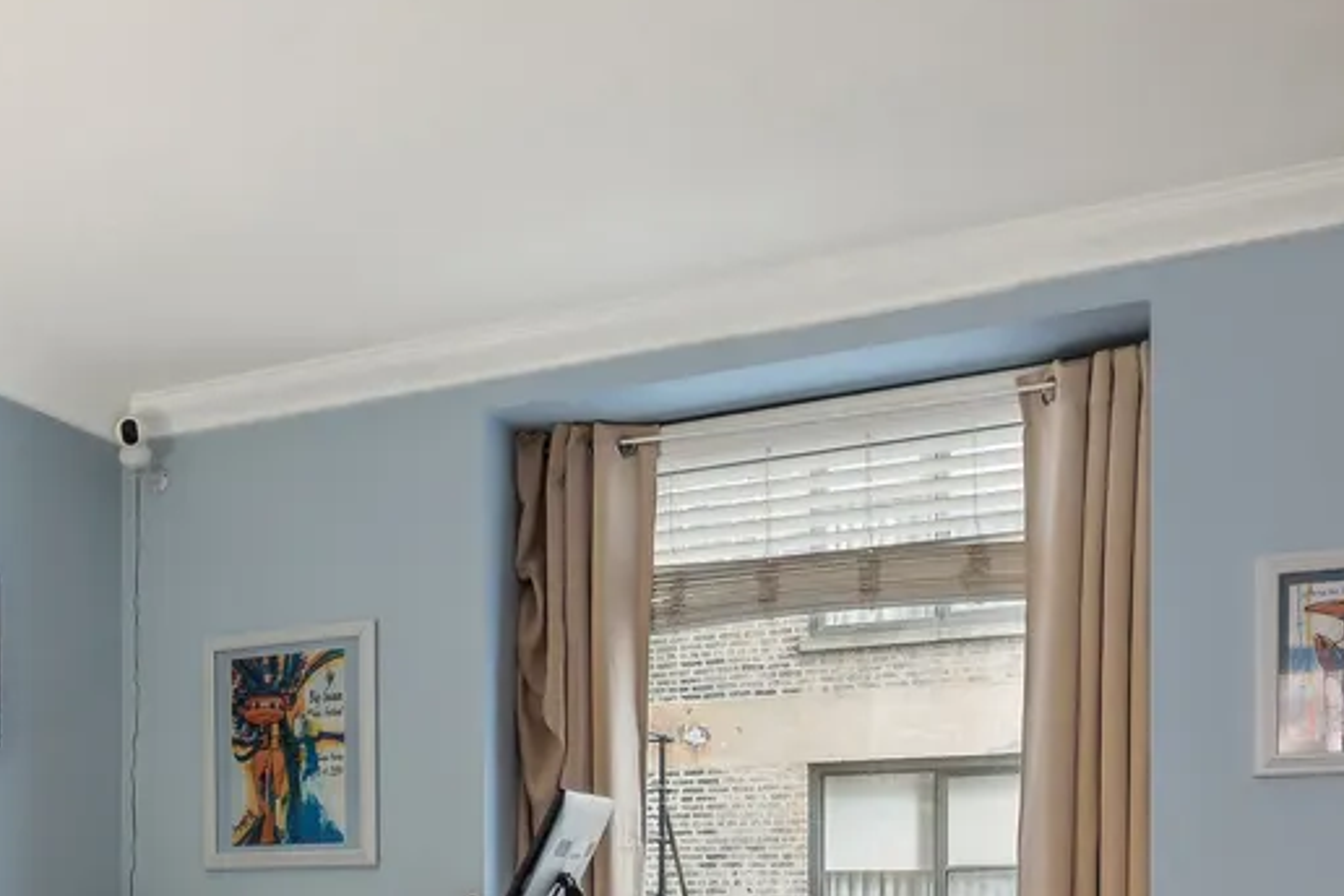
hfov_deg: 41.6
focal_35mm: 44
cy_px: 930
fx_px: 1643
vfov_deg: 28.3
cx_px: 178
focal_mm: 14
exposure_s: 1
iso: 100
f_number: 10
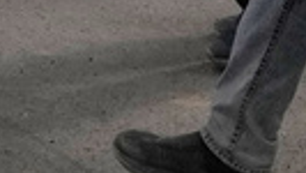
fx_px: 1567
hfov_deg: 10.2
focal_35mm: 193
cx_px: 626
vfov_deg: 6.2
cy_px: -152
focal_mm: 24
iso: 800
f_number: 9
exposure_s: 1/1250
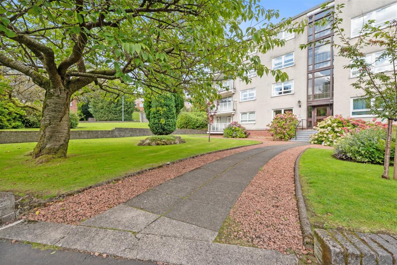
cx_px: 198
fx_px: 154
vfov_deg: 81.2
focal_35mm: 14
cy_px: 132
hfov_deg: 104.2
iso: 200
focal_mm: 14
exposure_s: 1/80
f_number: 8
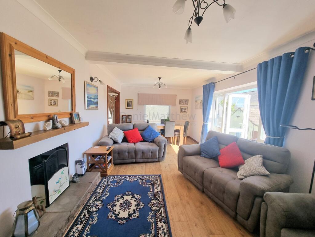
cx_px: 158
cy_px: 118
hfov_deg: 106.2
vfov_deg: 89.9
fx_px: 118
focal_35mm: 13
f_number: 2.2
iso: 50
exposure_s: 1/155
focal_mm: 2.2
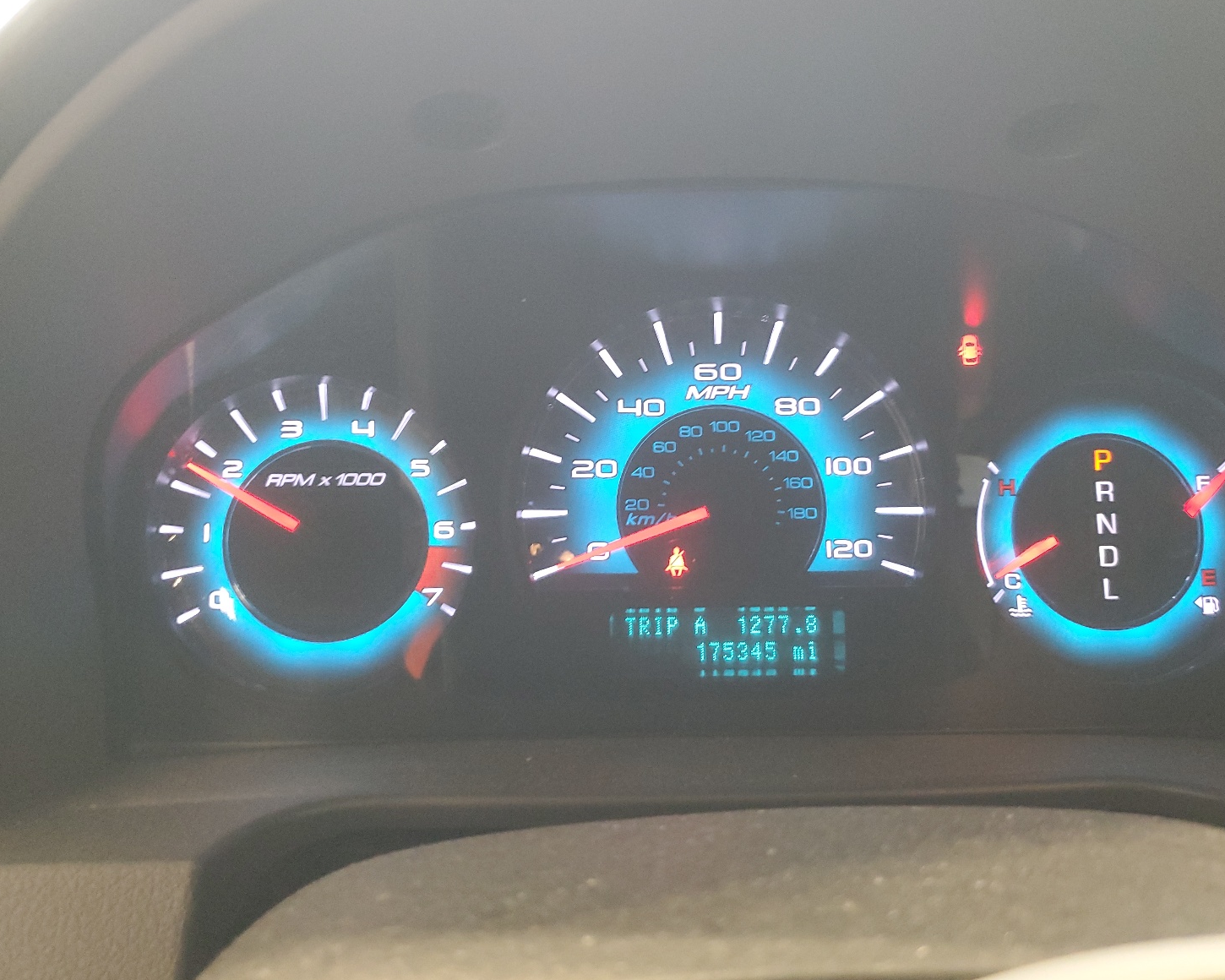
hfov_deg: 62.1
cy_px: 477
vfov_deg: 51.5
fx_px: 1015
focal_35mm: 28
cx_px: 673
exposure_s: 1/25
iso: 295
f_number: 1.5
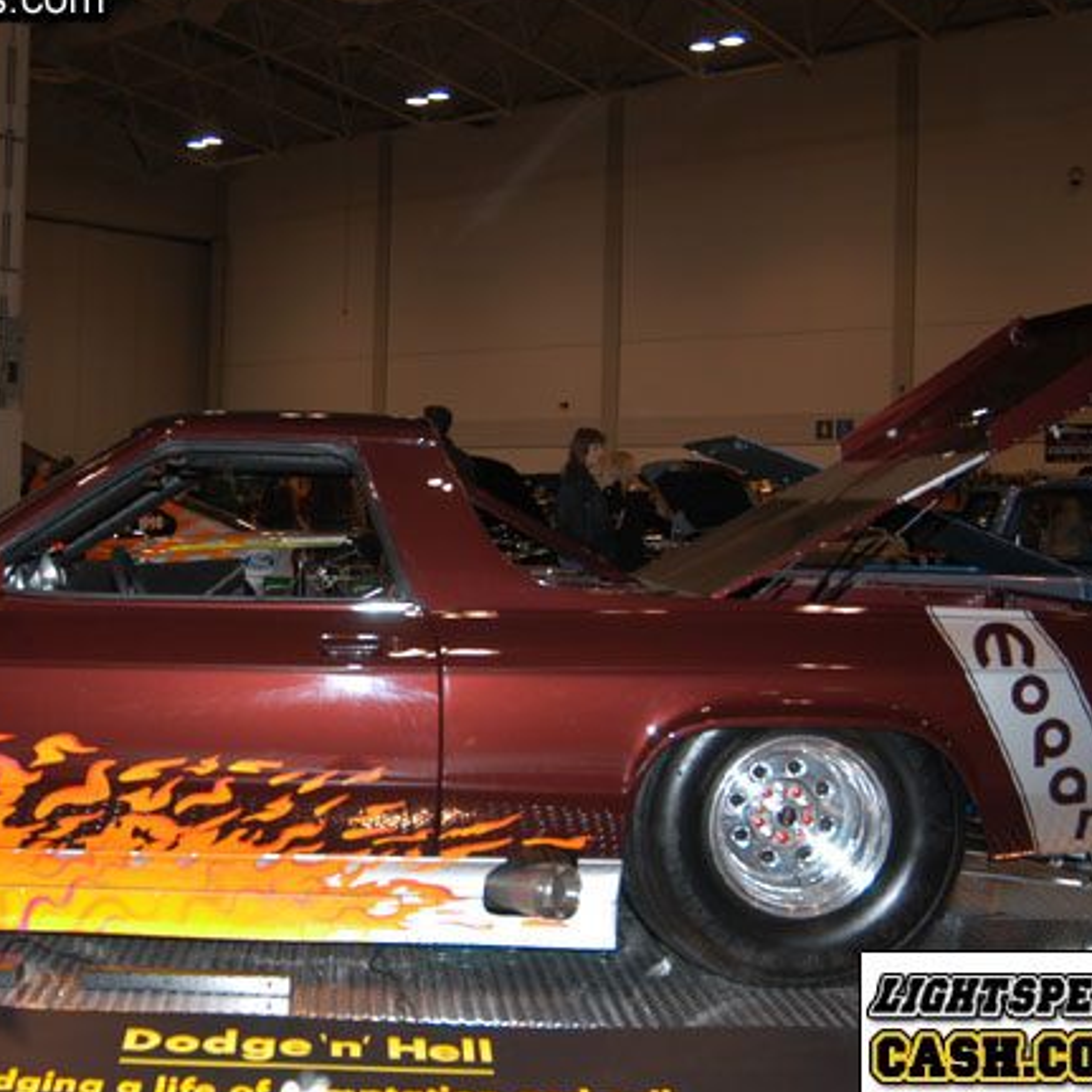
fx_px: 1713
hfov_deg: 34.8
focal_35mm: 48
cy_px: 532
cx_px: 303
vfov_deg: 35.4
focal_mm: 24
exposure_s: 1/60
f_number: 5
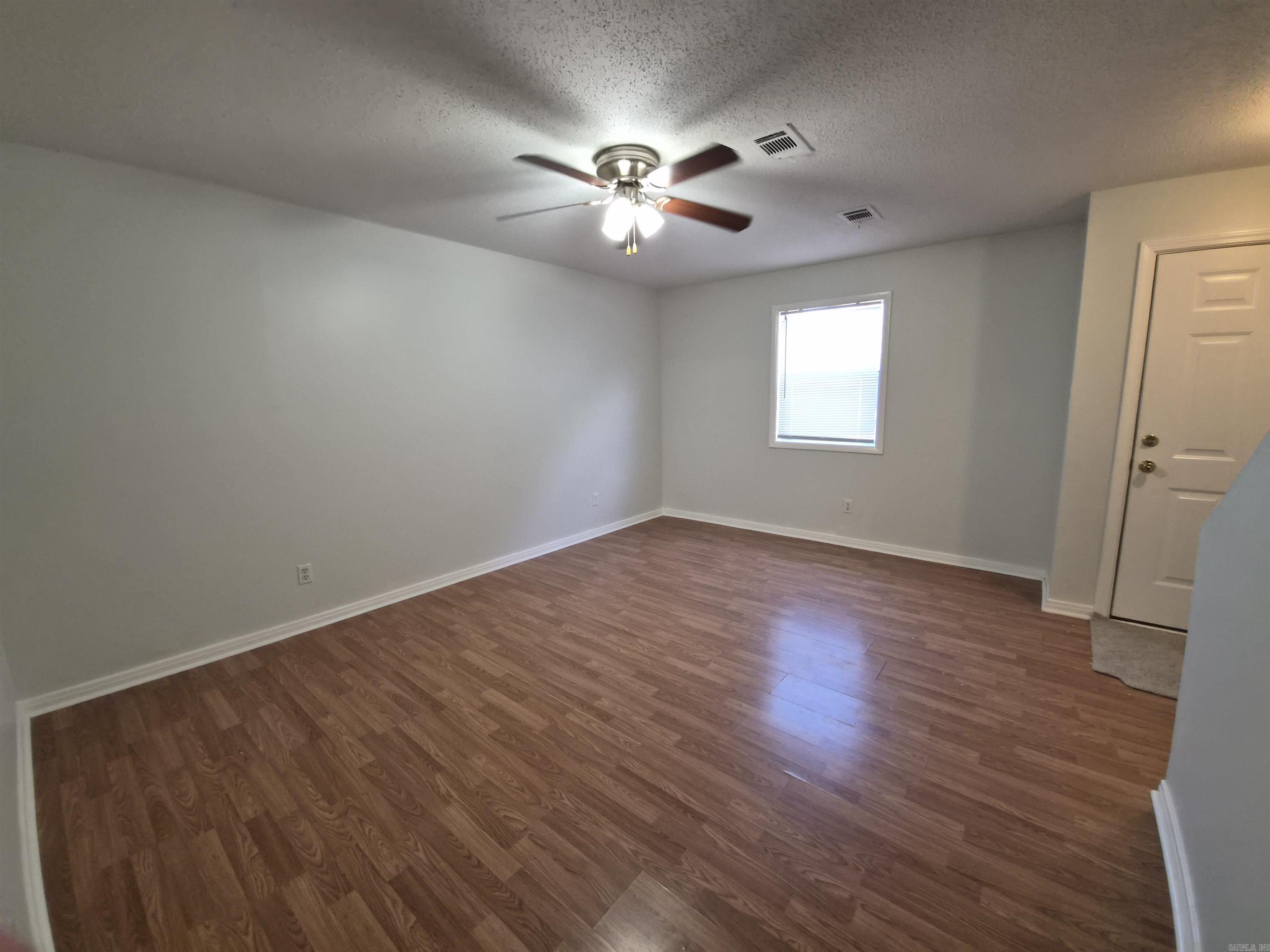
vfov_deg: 89.9
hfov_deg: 106.2
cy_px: 476
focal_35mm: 13
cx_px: 635
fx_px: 477
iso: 200
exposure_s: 1/60
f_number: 2.2
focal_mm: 1.7
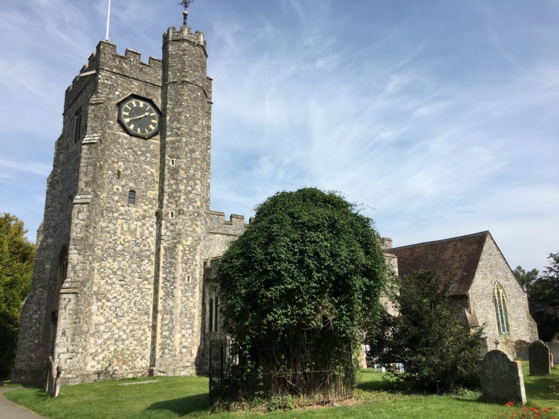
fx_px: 468
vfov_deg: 48.2
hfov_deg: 61.7
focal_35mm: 29
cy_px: 210
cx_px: 280
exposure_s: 1/1709
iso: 25
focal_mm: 4.15
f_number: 2.2
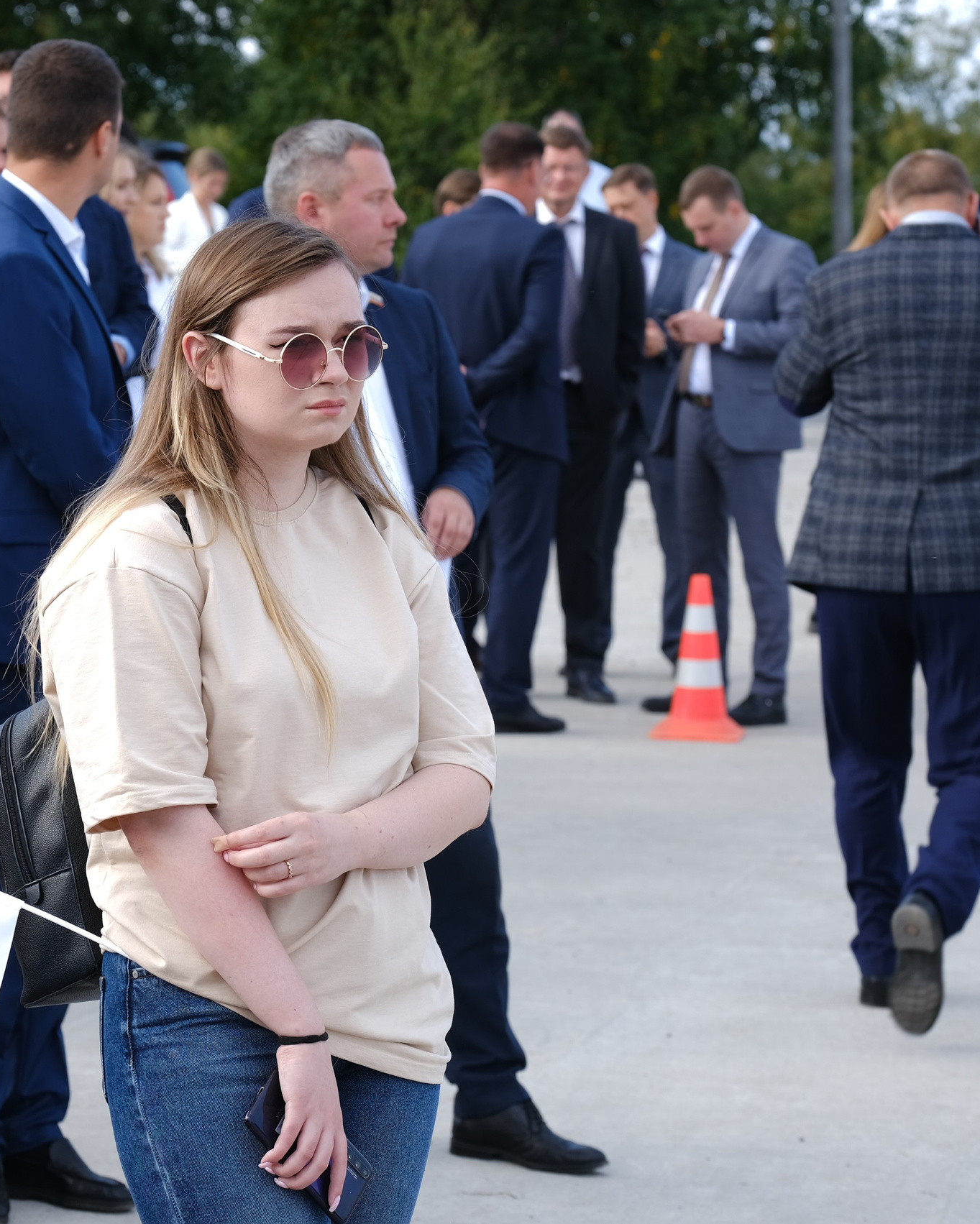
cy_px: 612
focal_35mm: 134
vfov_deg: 14.4
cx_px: 260
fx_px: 4857
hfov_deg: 11.5
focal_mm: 63.4
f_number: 5.6
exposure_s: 1/100
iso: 80
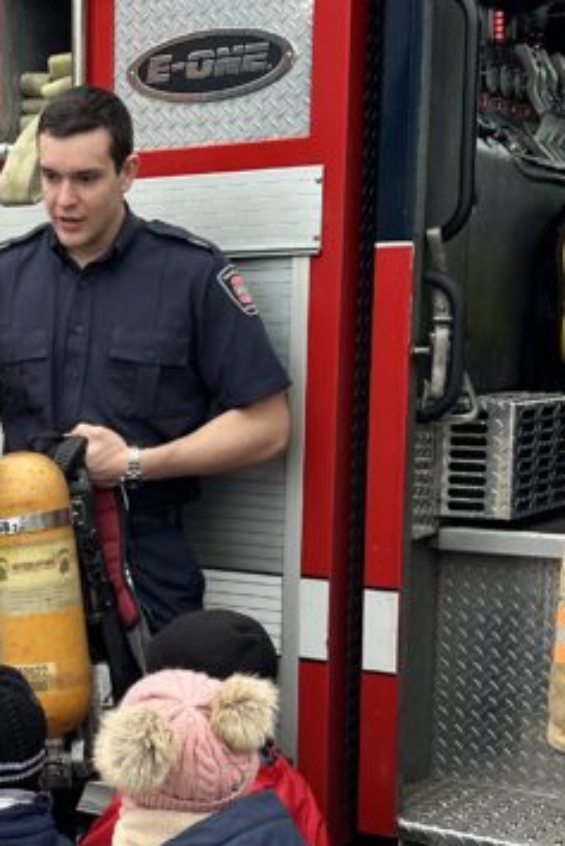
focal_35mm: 72
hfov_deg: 18.4
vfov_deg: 27.9
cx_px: -7
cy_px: 567
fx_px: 1693
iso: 80
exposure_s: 1/370
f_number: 1.78
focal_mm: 6.86
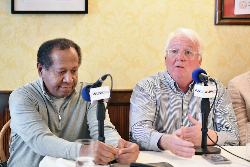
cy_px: 84
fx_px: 639
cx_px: 125
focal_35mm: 92
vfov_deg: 14.9
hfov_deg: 22.1
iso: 8000
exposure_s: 1/40
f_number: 3.2
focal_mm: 92
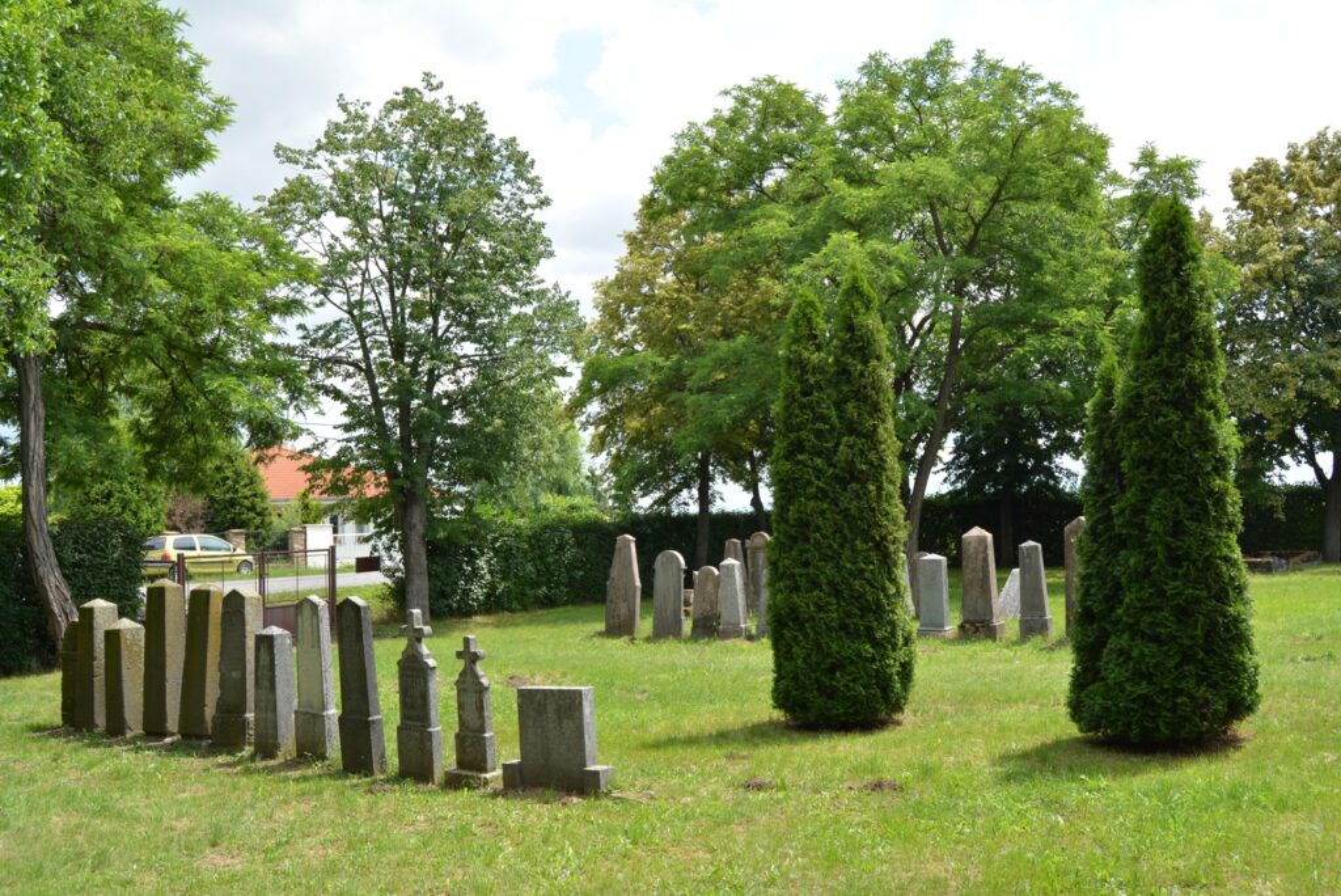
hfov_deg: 57.2
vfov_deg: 40.0
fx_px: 1230
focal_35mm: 33
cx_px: 670
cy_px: 448
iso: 200
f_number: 9
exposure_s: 1/320
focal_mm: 22
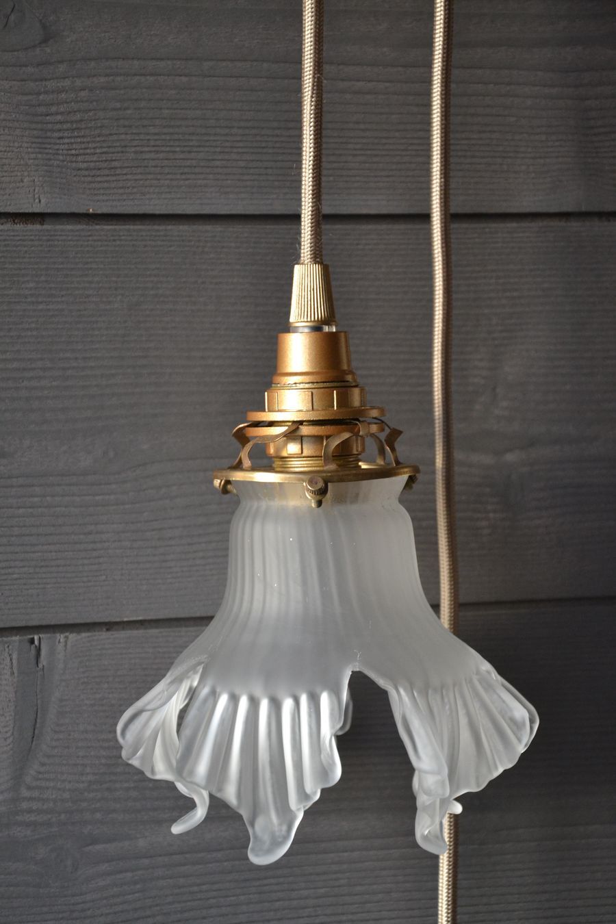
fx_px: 2387
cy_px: 462
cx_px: 308
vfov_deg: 21.9
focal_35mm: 93
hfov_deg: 14.7
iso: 1400
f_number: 5.3
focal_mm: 62
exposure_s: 1/125
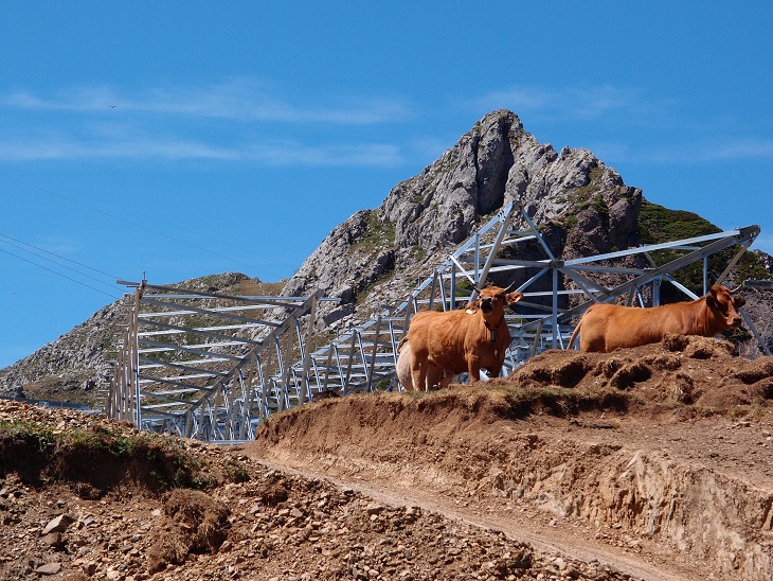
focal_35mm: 112
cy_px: 290
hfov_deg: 17.6
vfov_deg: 13.2
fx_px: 2502
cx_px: 386
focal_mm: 24
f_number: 5
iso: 100
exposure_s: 1/800
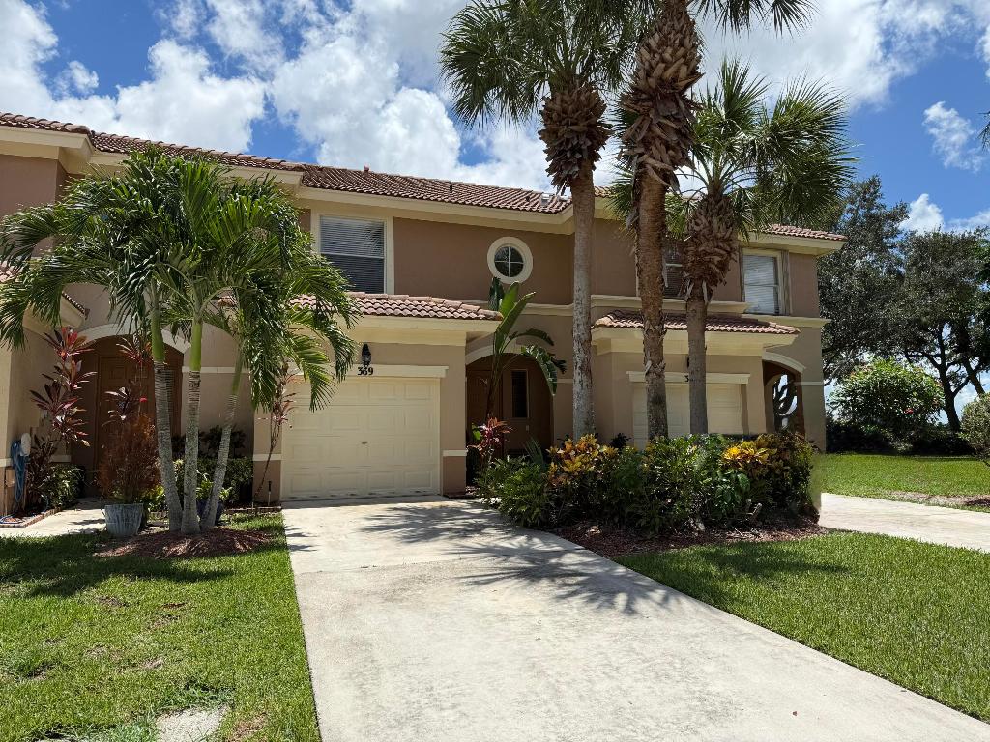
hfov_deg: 71.6
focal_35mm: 24
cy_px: 371
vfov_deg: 56.8
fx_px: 686
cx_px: 495
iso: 80
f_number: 1.78
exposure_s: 1/5714
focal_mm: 6.76
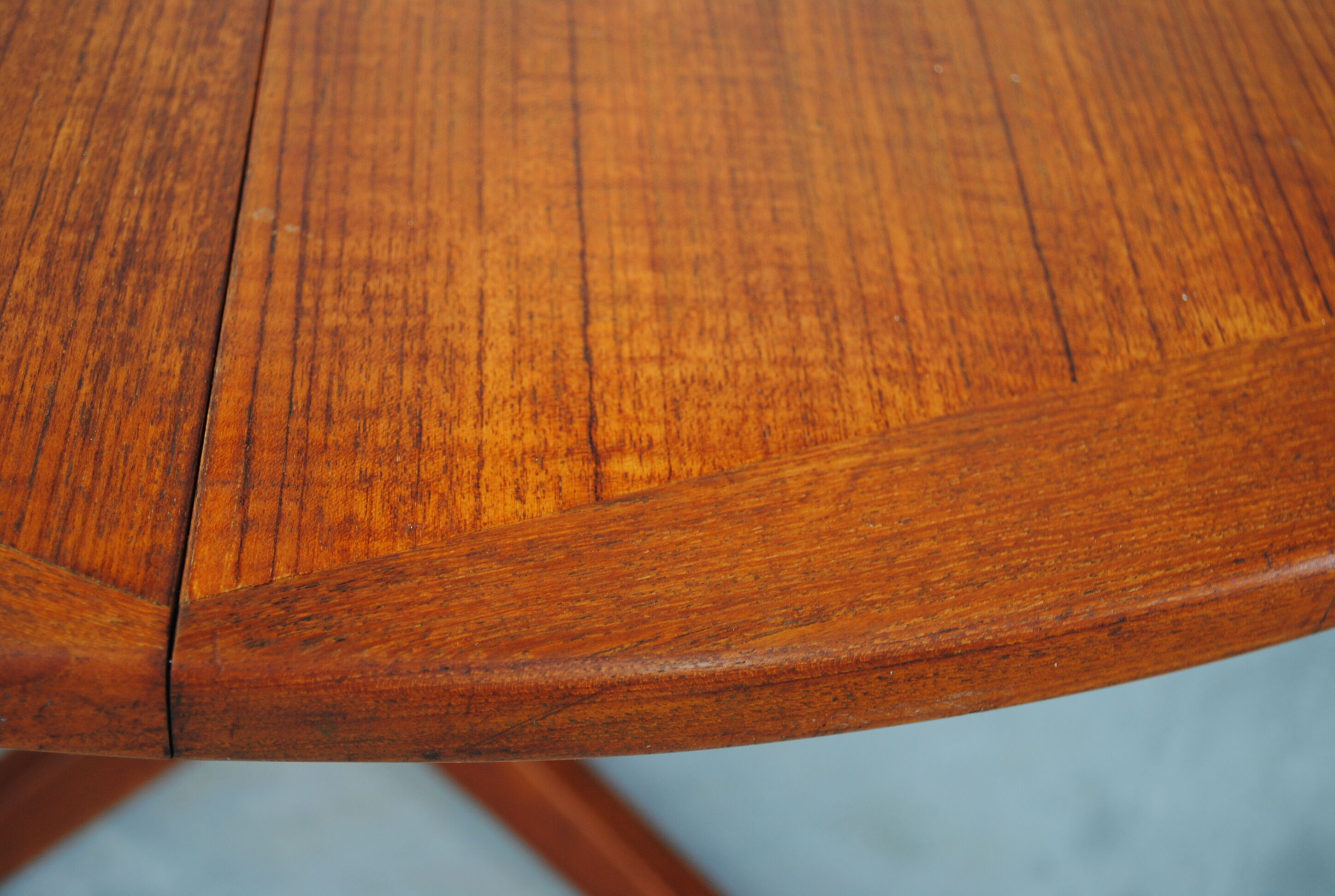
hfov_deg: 37.8
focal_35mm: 52
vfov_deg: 25.9
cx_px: 668
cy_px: 448
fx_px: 1951
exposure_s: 1/50
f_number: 5
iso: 200
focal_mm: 35
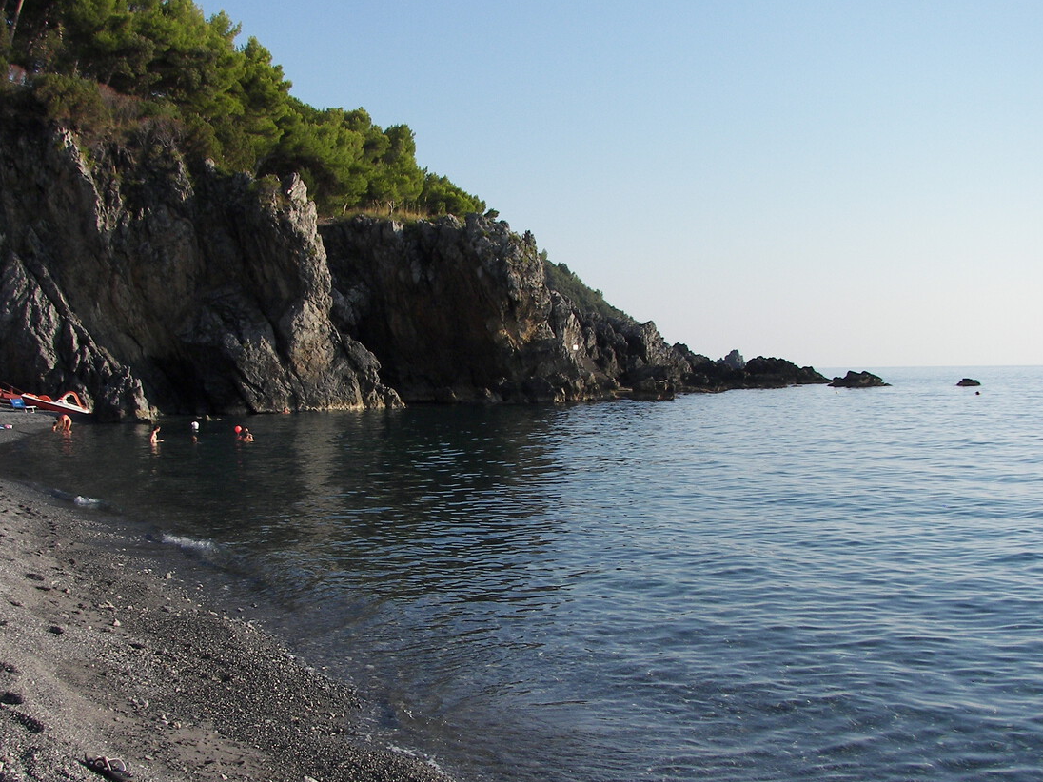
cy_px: 426
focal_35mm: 46
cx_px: 451
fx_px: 1386
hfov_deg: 41.2
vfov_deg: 31.5
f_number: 4
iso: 64
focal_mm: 6
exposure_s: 1/640
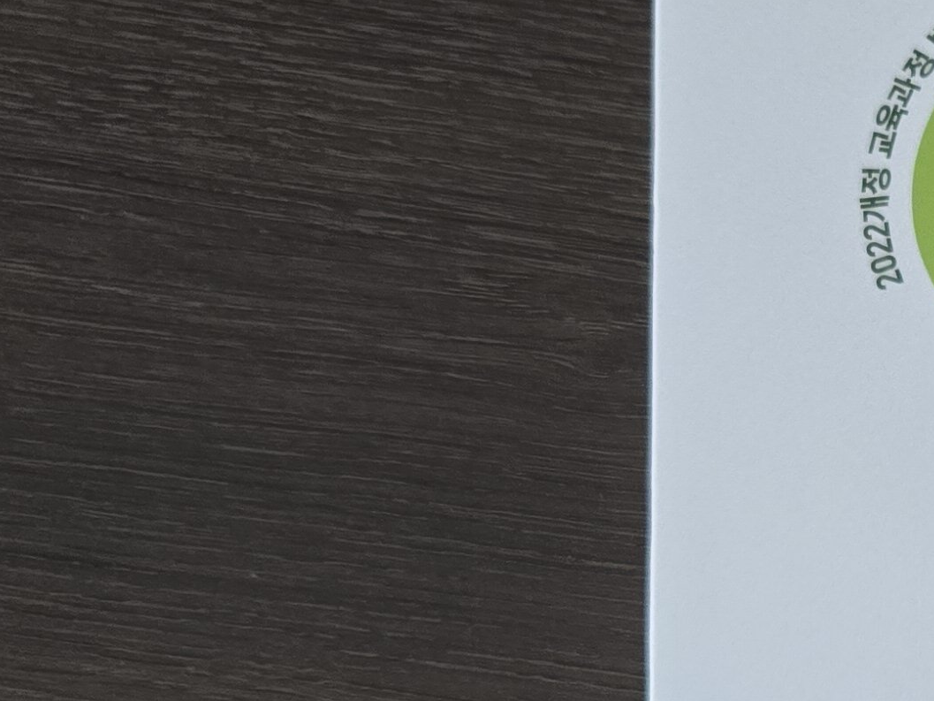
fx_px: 2348
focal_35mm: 87
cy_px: 953
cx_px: 1438
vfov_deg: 16.0
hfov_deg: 19.4
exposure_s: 1/120
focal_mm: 5.4
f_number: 1.8
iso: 320
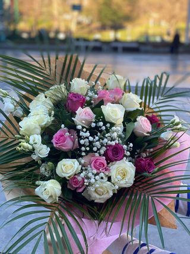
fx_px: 381
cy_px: 127
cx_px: 95
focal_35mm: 52
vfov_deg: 36.8
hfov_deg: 28.0
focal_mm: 6
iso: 32
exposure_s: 1/122
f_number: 2
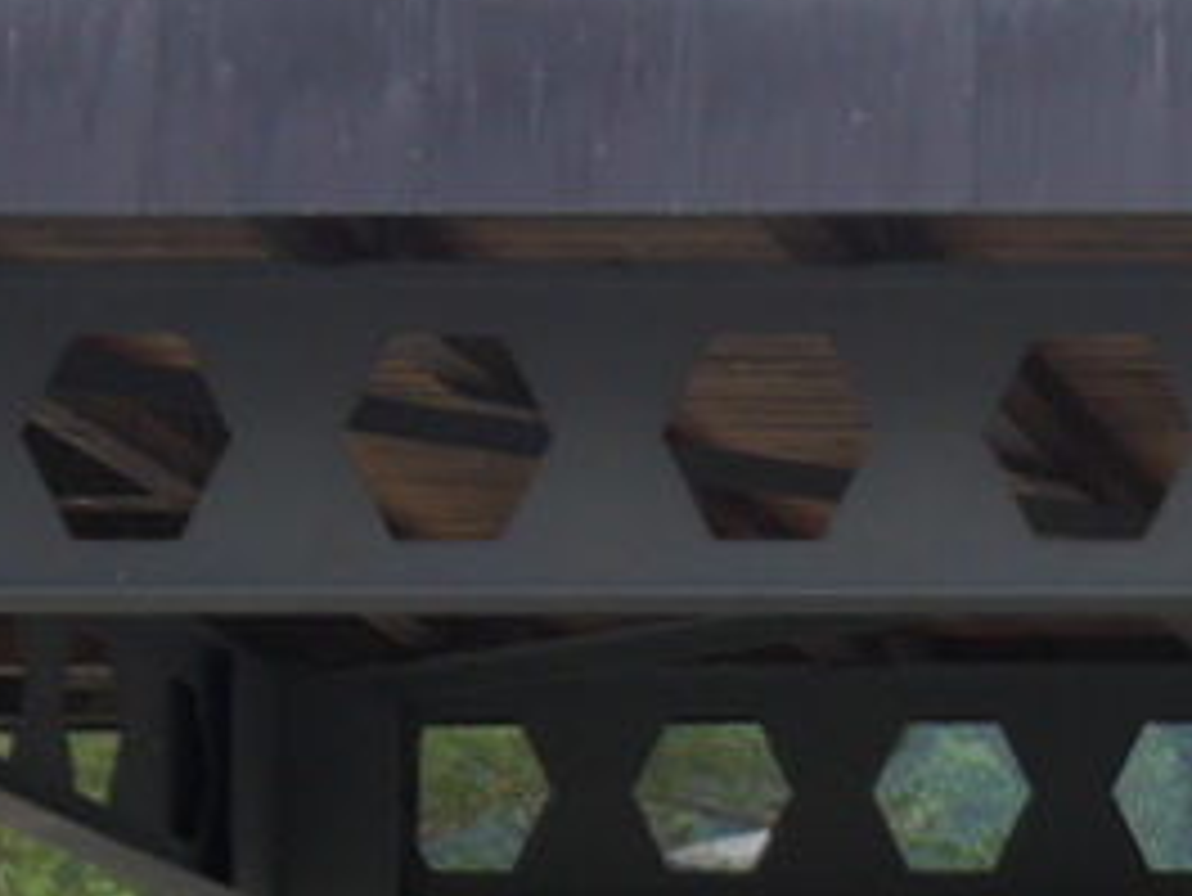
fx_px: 6236
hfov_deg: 10.0
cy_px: 1810
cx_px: 2456
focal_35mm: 181
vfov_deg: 7.8
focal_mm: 20
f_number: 5
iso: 160
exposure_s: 1/160
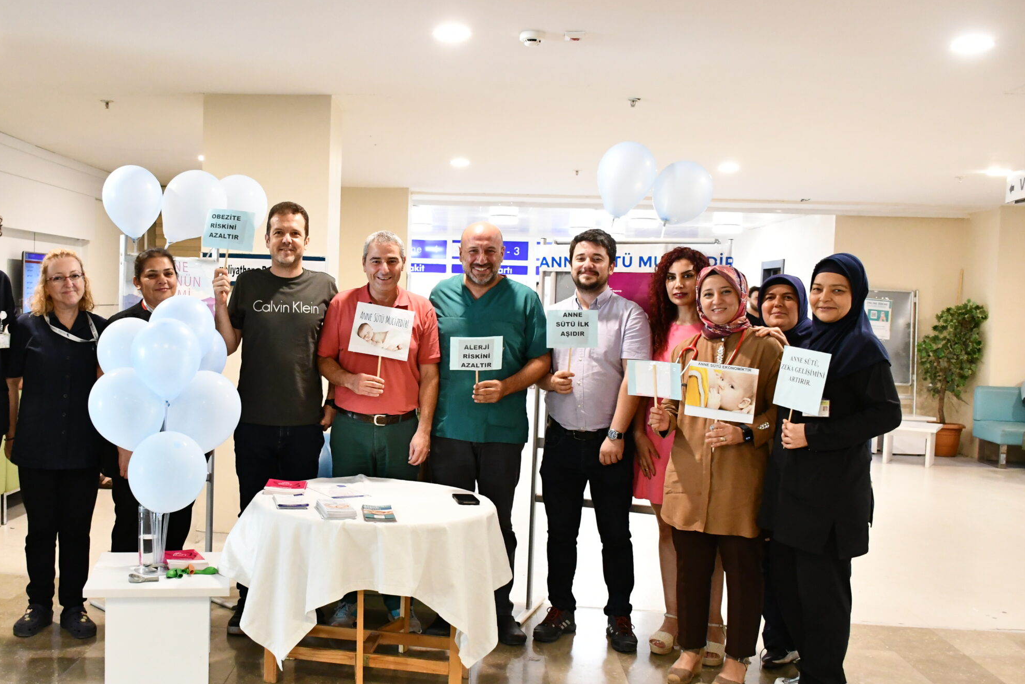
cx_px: 385
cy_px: 366
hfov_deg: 53.8
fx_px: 997
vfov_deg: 37.8
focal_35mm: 35
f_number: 4.5
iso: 3200
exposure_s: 1/50
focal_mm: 18
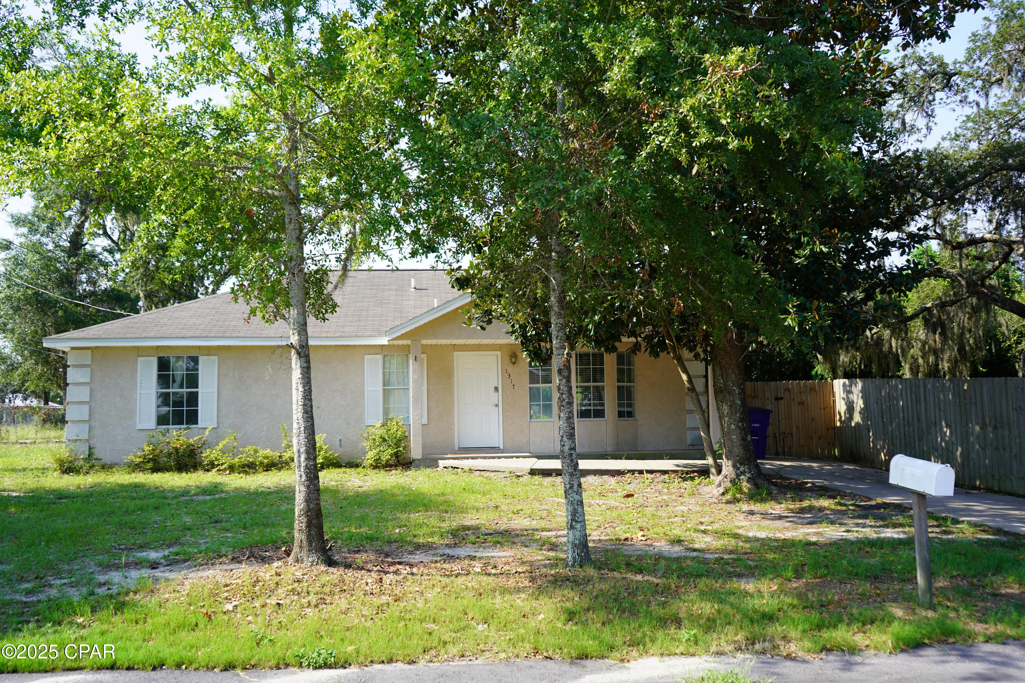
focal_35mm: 30
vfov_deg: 43.6
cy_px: 342
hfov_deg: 61.9
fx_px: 854
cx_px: 512
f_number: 5
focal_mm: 30
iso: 100
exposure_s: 1/200
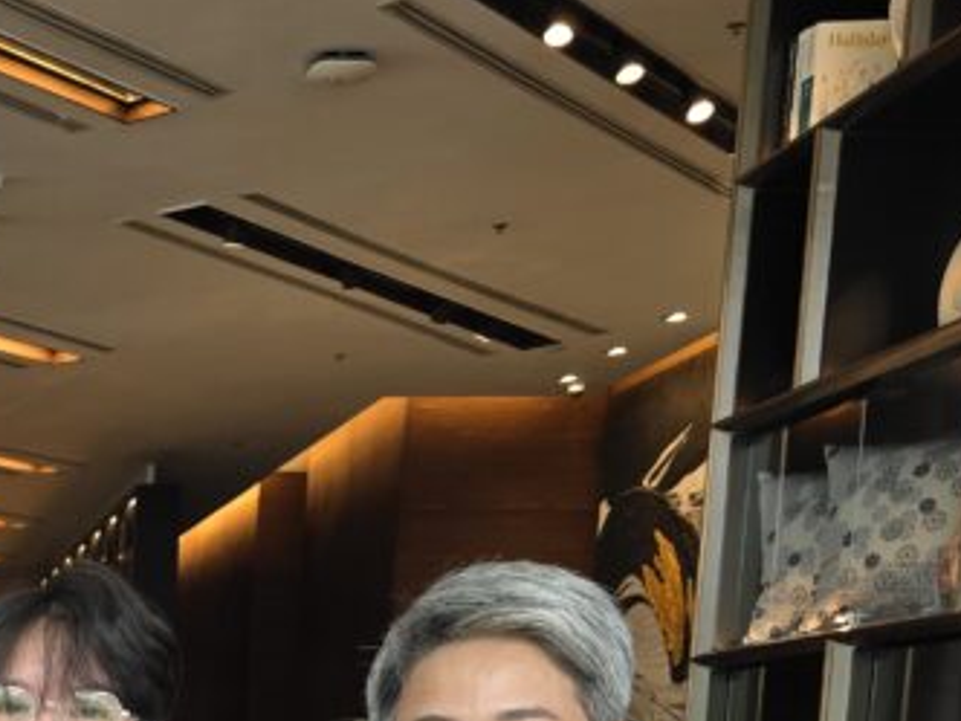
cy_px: 1092
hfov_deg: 24.5
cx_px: -226
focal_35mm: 71
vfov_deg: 18.3
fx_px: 1971
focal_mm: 6.3
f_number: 1.7
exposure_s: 1/56.8
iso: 64
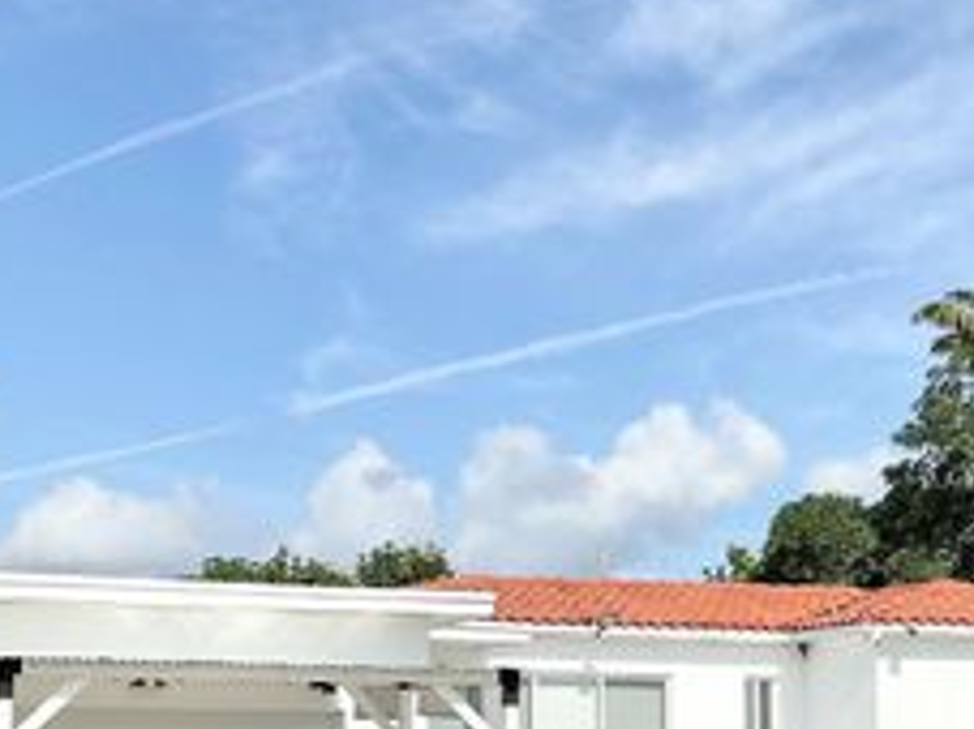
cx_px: 536
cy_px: 671
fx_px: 1800
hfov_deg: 30.3
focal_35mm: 64
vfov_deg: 22.3
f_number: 1.8
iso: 16
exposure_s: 1/4065
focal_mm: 3
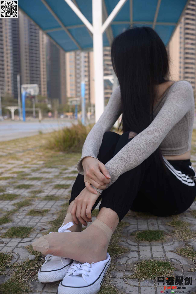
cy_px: 147
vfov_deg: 54.4
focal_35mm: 35
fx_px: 286
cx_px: 98
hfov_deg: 37.9
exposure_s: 1/400
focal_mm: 35
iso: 100
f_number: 5.6
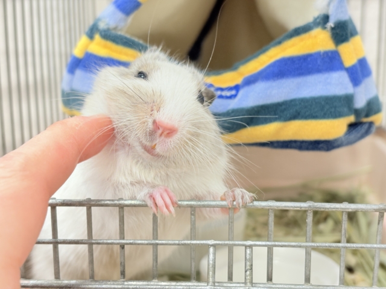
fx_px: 580
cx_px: 193
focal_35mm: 52
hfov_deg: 36.8
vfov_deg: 28.0
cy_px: 144
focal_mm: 5.96
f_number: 1.6
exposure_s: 1/50
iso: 100
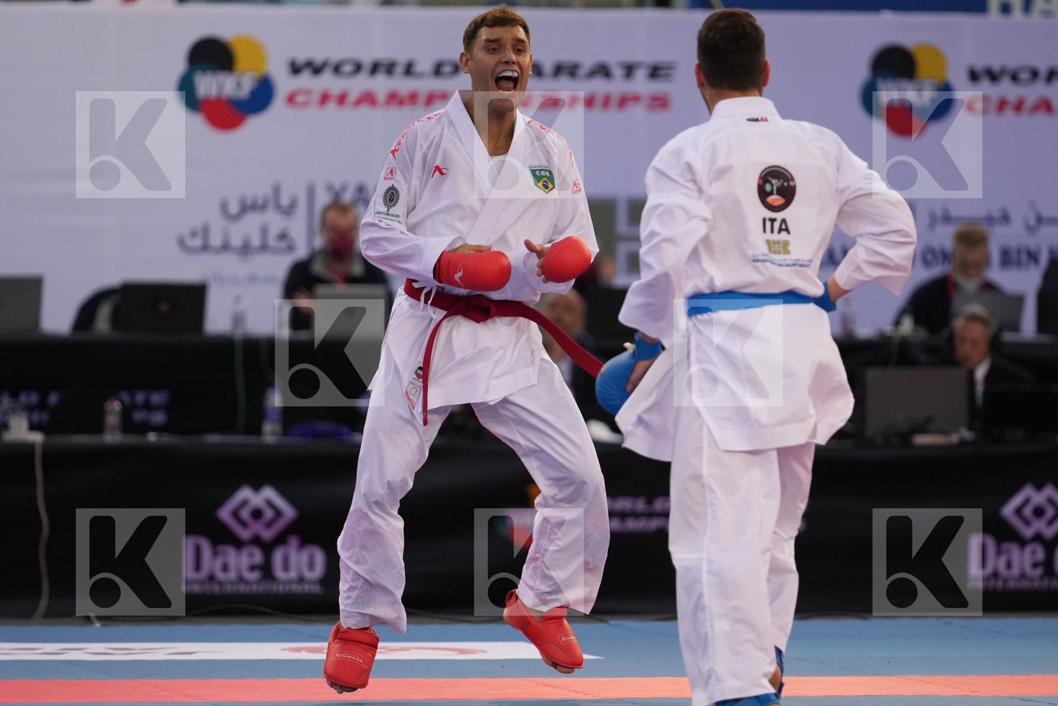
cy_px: 353
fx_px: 8816
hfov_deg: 6.9
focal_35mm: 300
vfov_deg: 4.6
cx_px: 529
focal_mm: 200
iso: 2000
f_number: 2.8
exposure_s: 1/1000
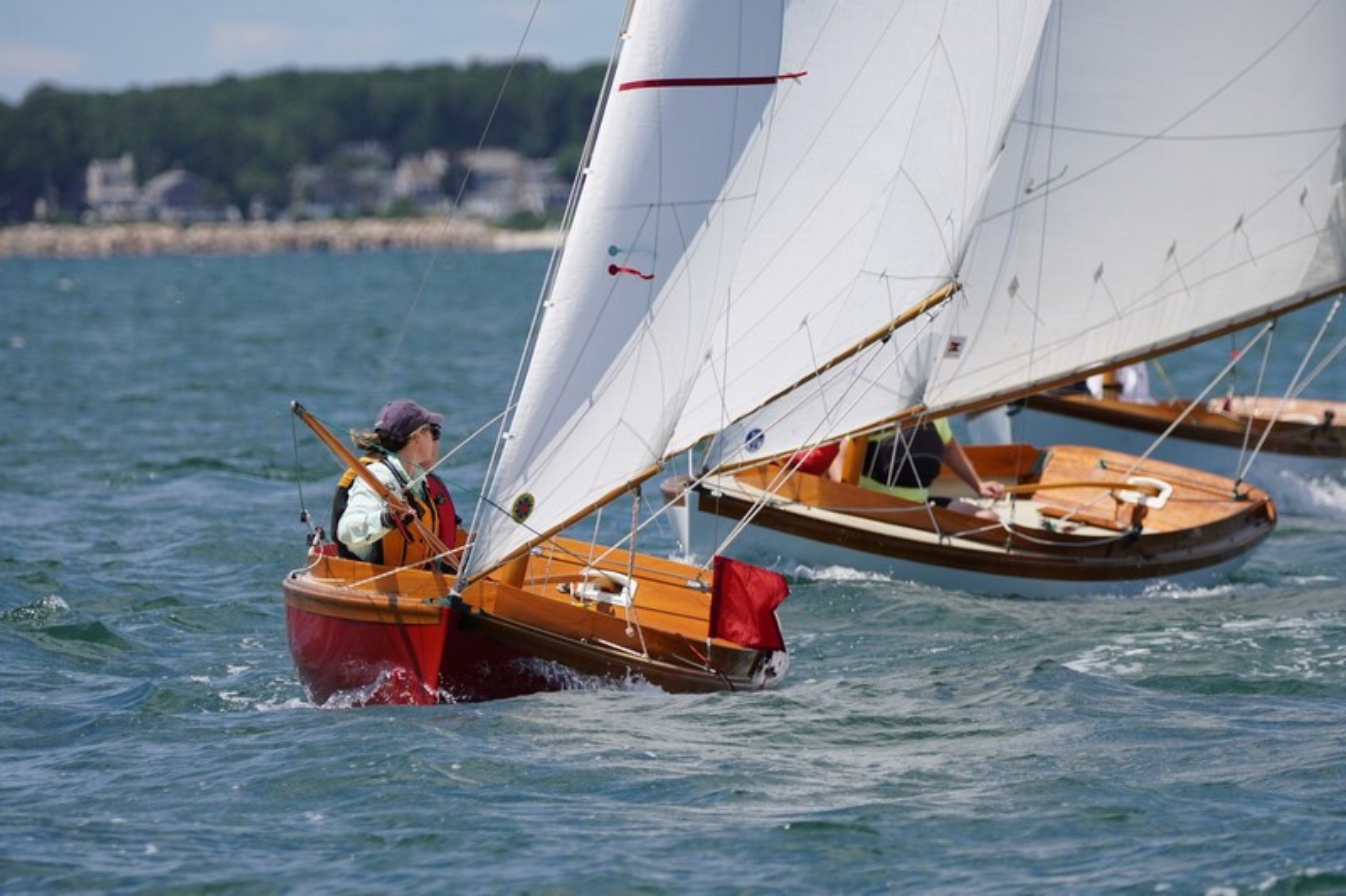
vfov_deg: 2.7
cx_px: 673
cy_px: 448
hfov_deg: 4.1
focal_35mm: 502
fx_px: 18783
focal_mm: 335
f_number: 5.6
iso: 250
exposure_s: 1/1600
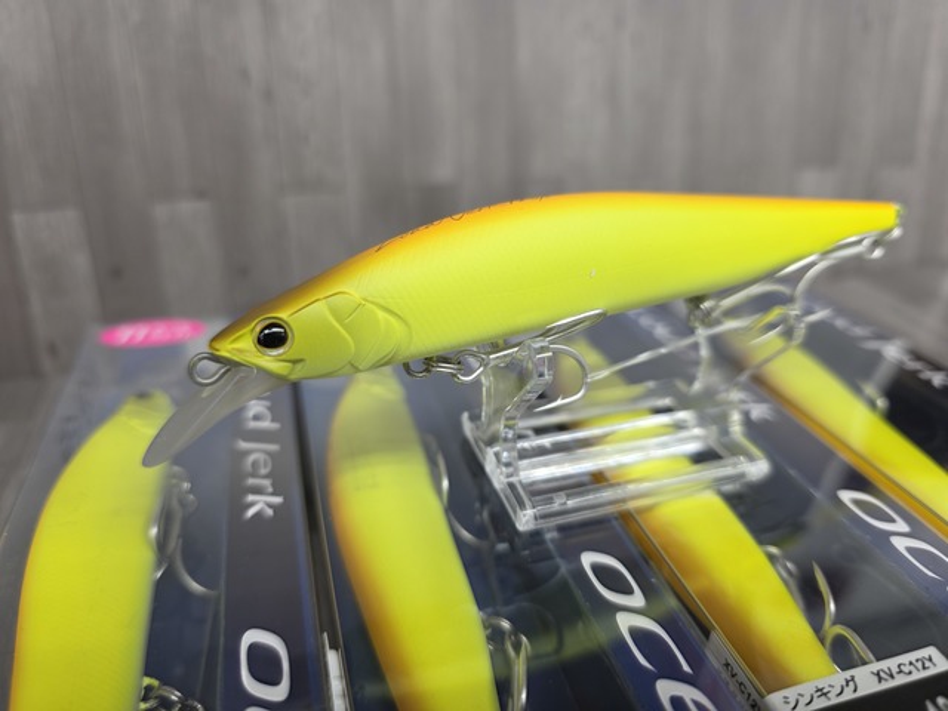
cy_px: 356
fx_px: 630
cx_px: 474
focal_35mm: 23
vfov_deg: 58.9
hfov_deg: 73.9
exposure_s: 1/100
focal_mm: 6.3
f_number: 1.7
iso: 100
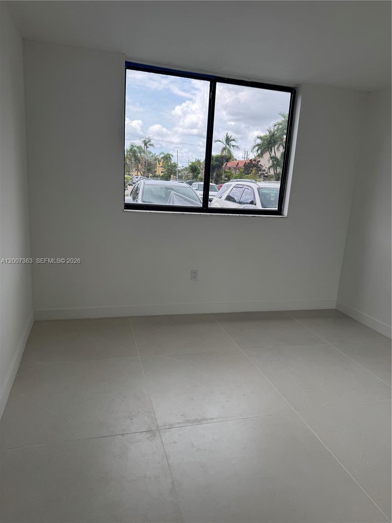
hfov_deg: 56.8
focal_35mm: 24
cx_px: 196
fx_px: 362
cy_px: 262
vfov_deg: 71.6
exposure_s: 1/938
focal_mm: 6.76
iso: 80
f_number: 1.78
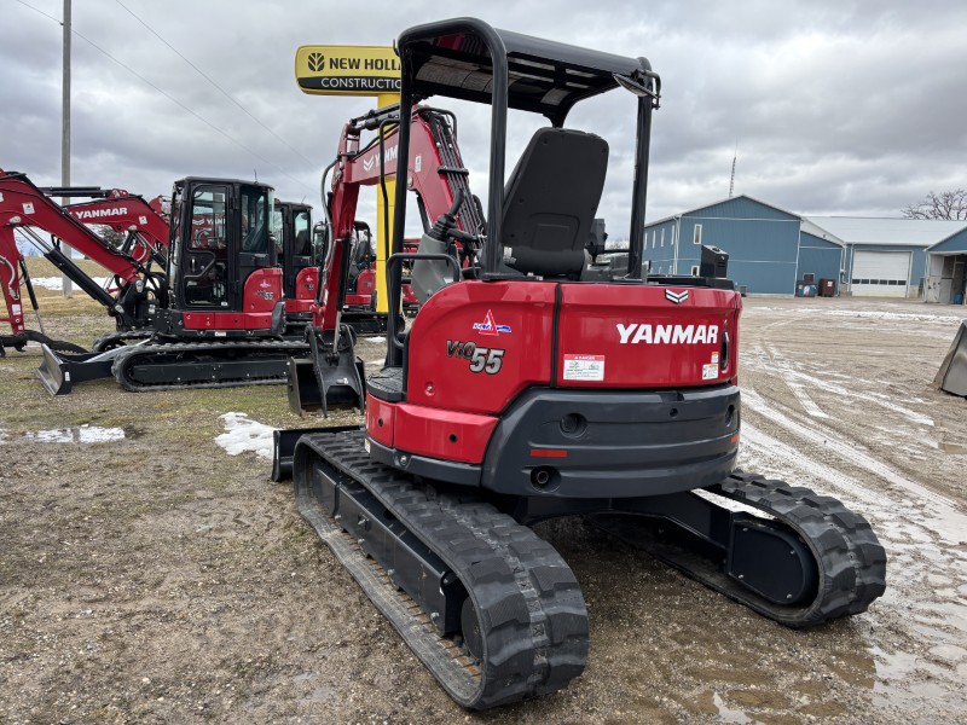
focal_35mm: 26
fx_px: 726
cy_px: 362
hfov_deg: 67.3
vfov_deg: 53.1
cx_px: 484
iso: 50
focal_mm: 5.96
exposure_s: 1/1068
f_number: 1.6
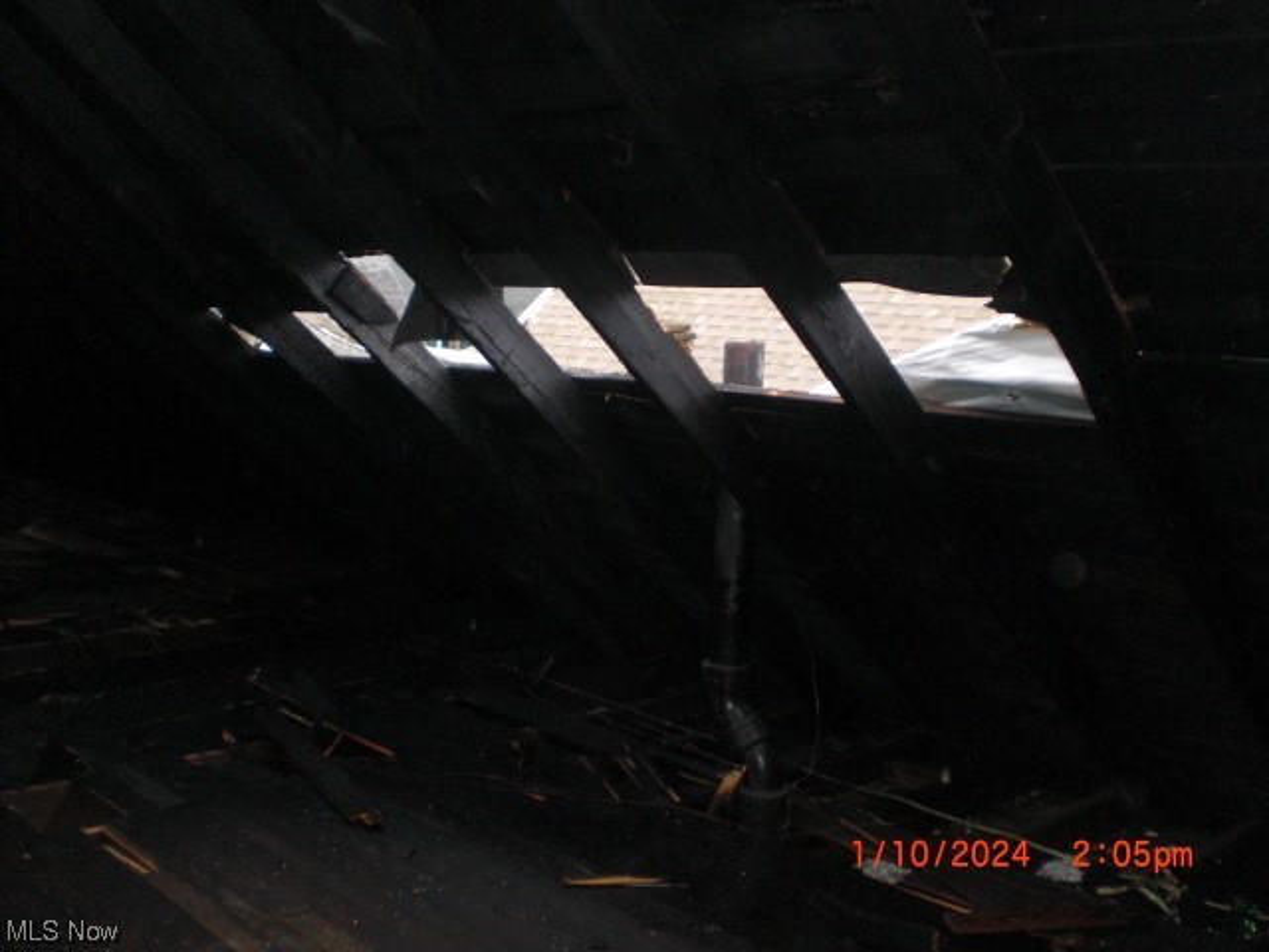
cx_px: 634
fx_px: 1393
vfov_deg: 37.7
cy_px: 476
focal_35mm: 38
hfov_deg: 49.0
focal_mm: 6.3
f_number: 3.1
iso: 200
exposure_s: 1/60
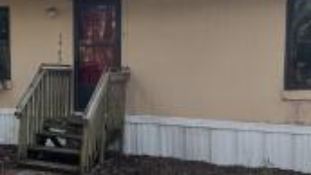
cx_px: 72
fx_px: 545
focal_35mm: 66
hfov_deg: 31.2
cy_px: 87
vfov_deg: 18.3
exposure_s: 1/458
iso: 50
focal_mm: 5.7
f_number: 1.5
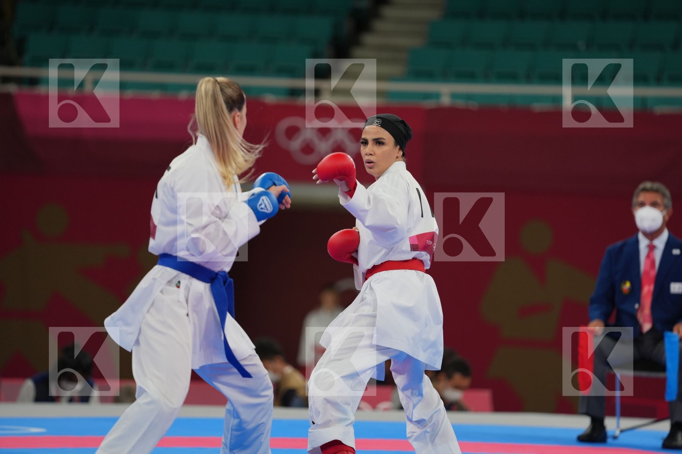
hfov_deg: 10.3
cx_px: 341
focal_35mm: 200
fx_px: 3789
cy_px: 227
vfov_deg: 6.9
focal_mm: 200
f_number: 2.8
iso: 500
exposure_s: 1/1000
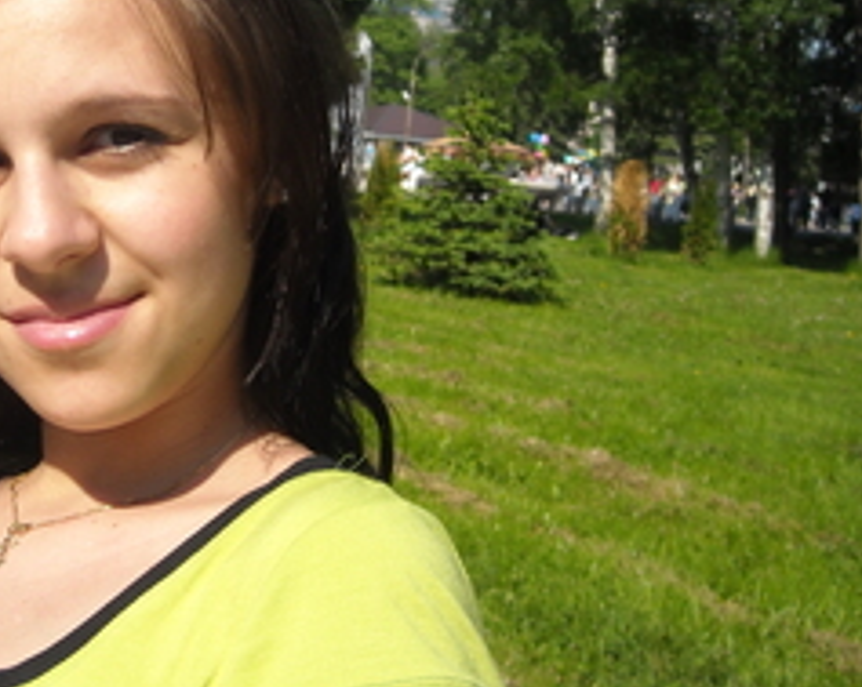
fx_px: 1656
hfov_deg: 28.3
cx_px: 124
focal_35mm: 65
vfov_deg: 23.3
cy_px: 193
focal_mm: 5.7
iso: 64
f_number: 5.6
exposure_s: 1/239
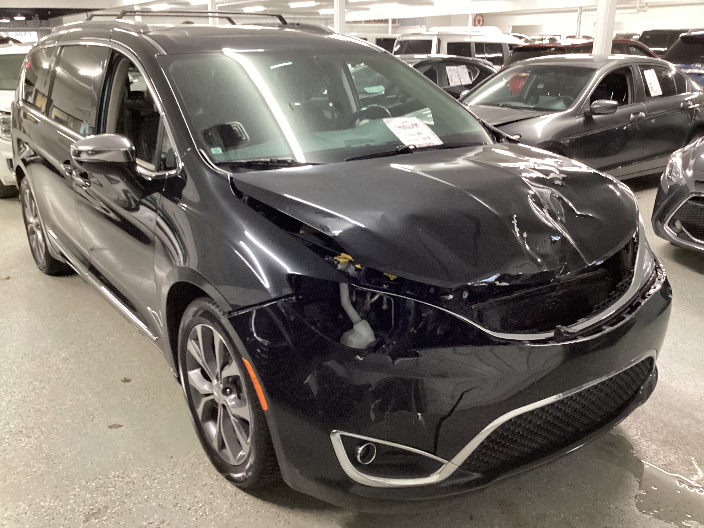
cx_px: 352
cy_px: 264
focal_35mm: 31
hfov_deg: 58.4
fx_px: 630
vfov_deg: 45.4
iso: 500
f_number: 2.4
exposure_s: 1/30
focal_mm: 3.3
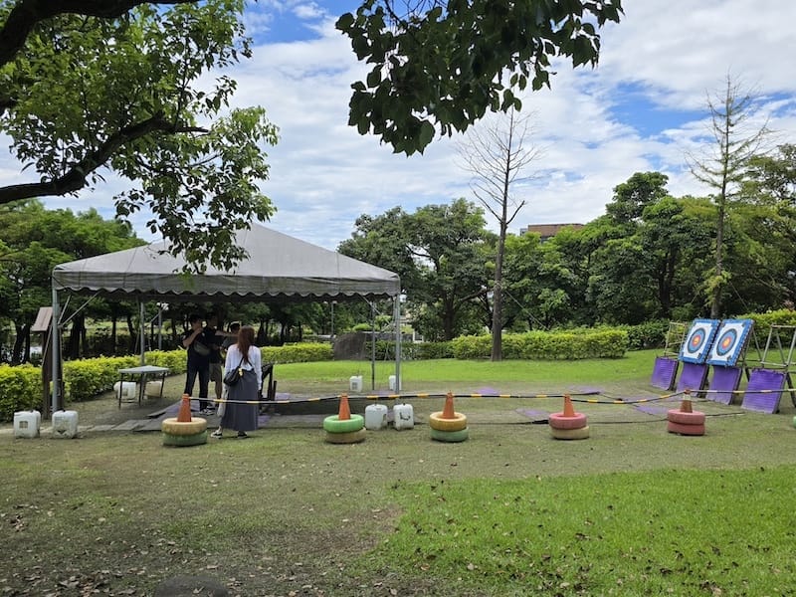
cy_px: 298
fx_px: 529
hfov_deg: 73.9
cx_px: 398
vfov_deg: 58.9
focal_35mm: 23
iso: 12
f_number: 1.7
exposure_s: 1/909
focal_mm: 6.3
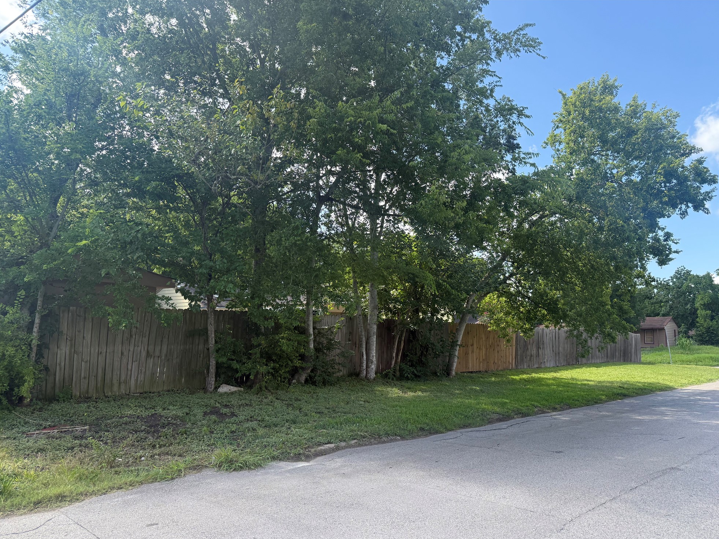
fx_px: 519
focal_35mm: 25
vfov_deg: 54.9
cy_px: 280
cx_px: 363
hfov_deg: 69.4
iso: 100
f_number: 1.78
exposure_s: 1/1156
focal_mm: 6.76
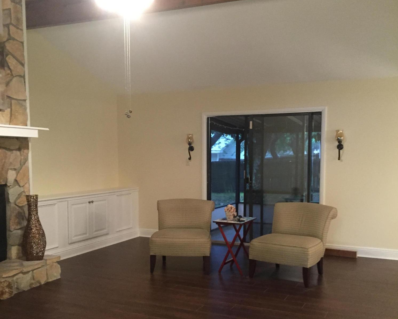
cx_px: 200
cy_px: 198
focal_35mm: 38
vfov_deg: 38.9
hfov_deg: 47.9
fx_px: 448
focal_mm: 4.15
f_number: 2.2
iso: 250
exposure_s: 1/20
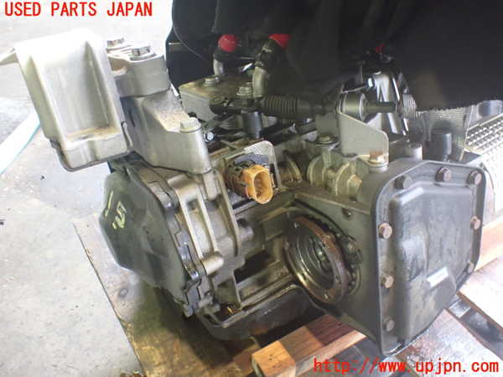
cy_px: 188
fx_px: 436
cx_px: 252
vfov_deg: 46.8
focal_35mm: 30
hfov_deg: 60.0
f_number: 2.3
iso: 800
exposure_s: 1/30
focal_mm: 5.4
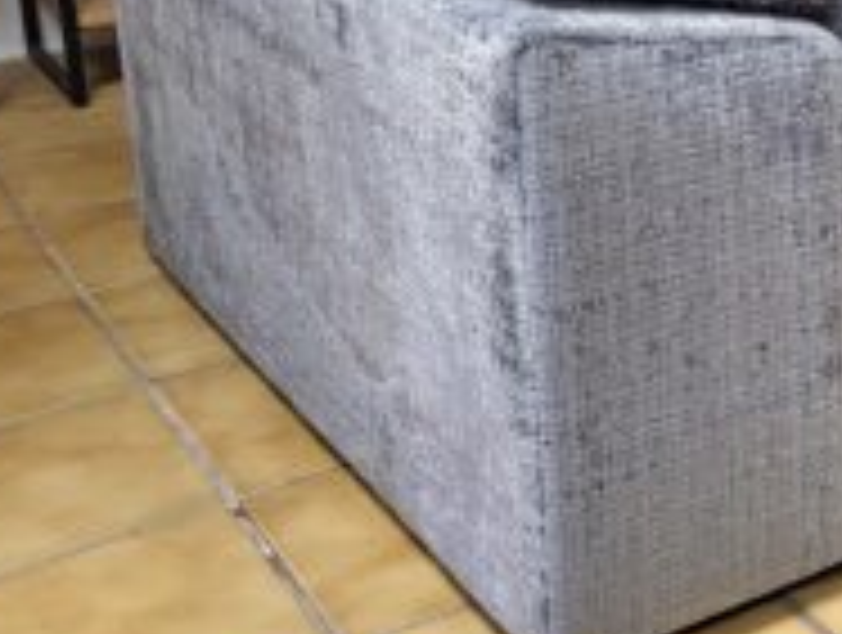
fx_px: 1803
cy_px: -54
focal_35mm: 74
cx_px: 1060
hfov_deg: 23.6
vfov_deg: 19.2
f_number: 1.8
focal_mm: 5.4
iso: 250
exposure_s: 1/50.3
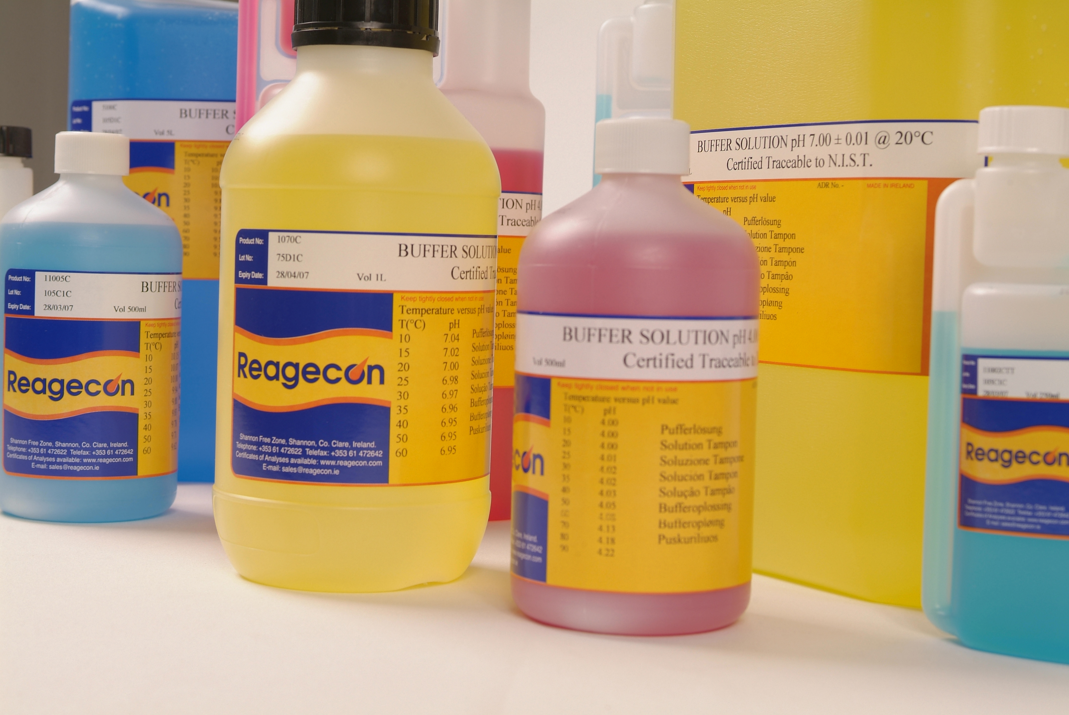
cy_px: 358
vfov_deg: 20.1
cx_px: 534
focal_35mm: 68
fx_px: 2021
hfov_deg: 29.6
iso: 100
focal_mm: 45
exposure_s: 1/125
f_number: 8
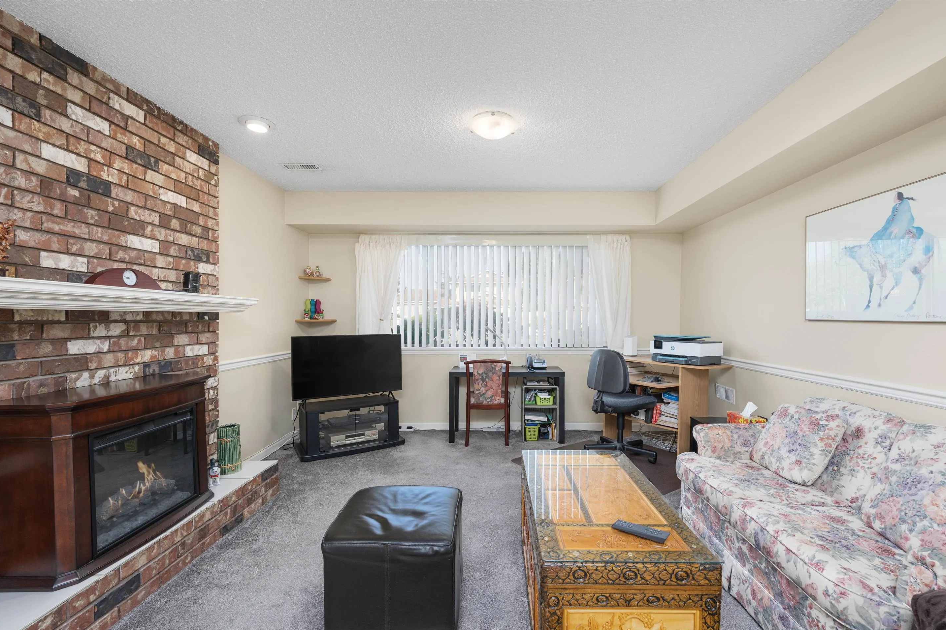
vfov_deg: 77.2
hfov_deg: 100.3
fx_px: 394
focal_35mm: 15
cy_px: 336
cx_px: 494
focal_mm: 14
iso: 320
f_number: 8
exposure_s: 1/3
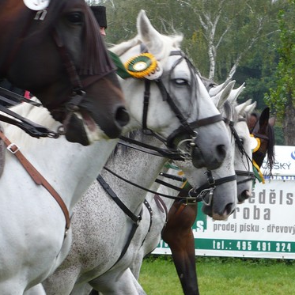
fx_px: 1668
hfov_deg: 10.1
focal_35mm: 173
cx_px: 146
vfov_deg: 10.1
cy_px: 148
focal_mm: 16.1
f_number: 3.5
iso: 100
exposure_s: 1/125
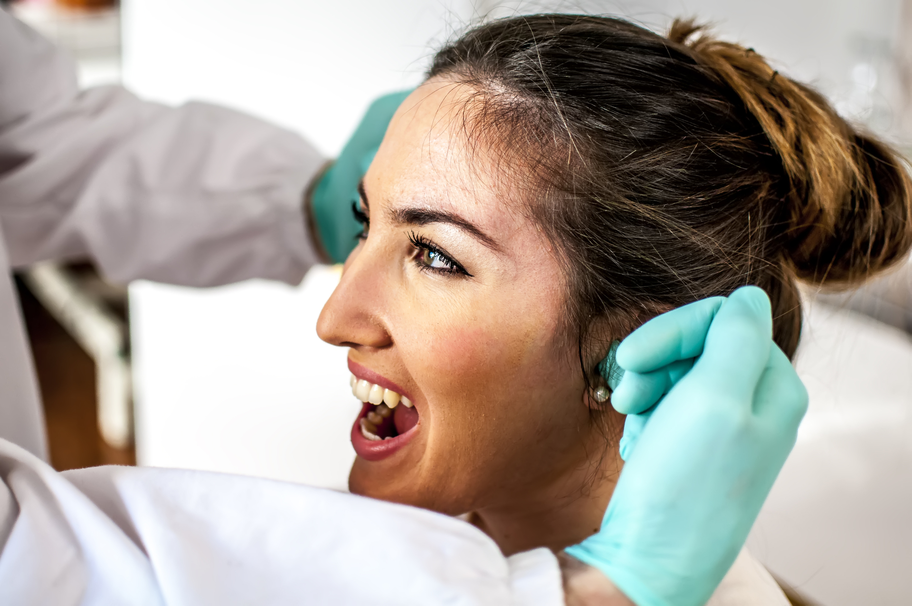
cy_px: 303
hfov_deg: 37.9
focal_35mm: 52
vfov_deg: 25.7
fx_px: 1328
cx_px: 456
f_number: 1.8
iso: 320
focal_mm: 35
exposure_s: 1/160
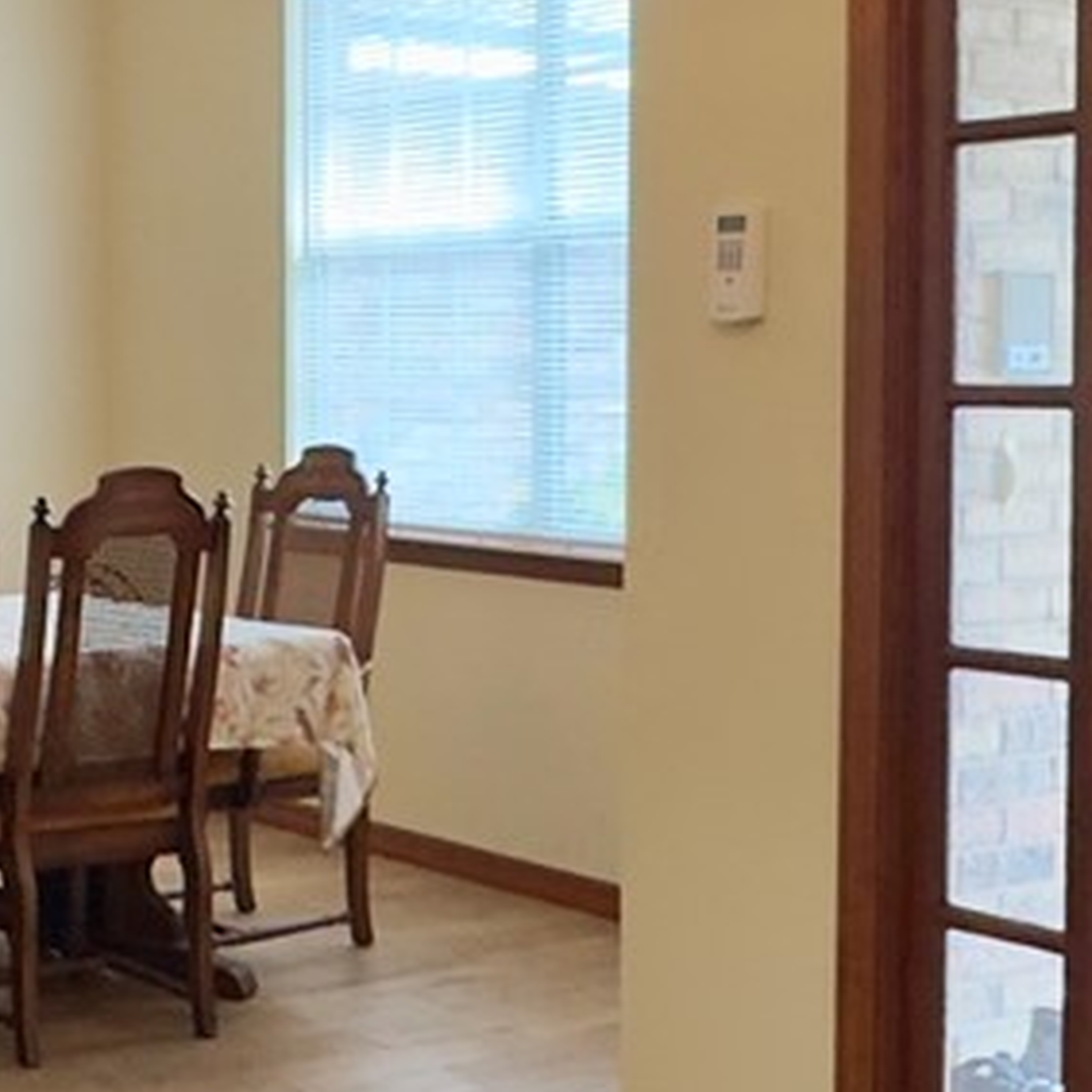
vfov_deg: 24.6
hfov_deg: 23.4
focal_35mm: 70
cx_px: -42
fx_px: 2498
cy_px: 432
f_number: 2.2
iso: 250
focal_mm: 2.22
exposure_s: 1/60
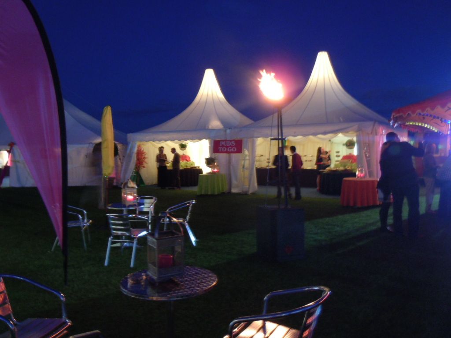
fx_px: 391
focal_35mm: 30
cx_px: 226
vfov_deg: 46.8
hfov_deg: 60.0
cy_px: 169
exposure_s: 1/2.5
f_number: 3.5
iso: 400
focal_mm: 5.4
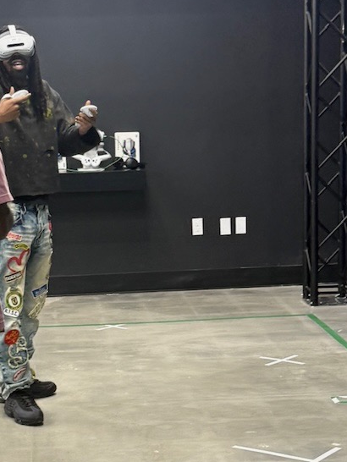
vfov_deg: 21.7
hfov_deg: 16.4
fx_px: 1202
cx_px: 95
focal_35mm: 90
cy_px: 276
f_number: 1.78
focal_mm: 6.76
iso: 200
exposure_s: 1/60
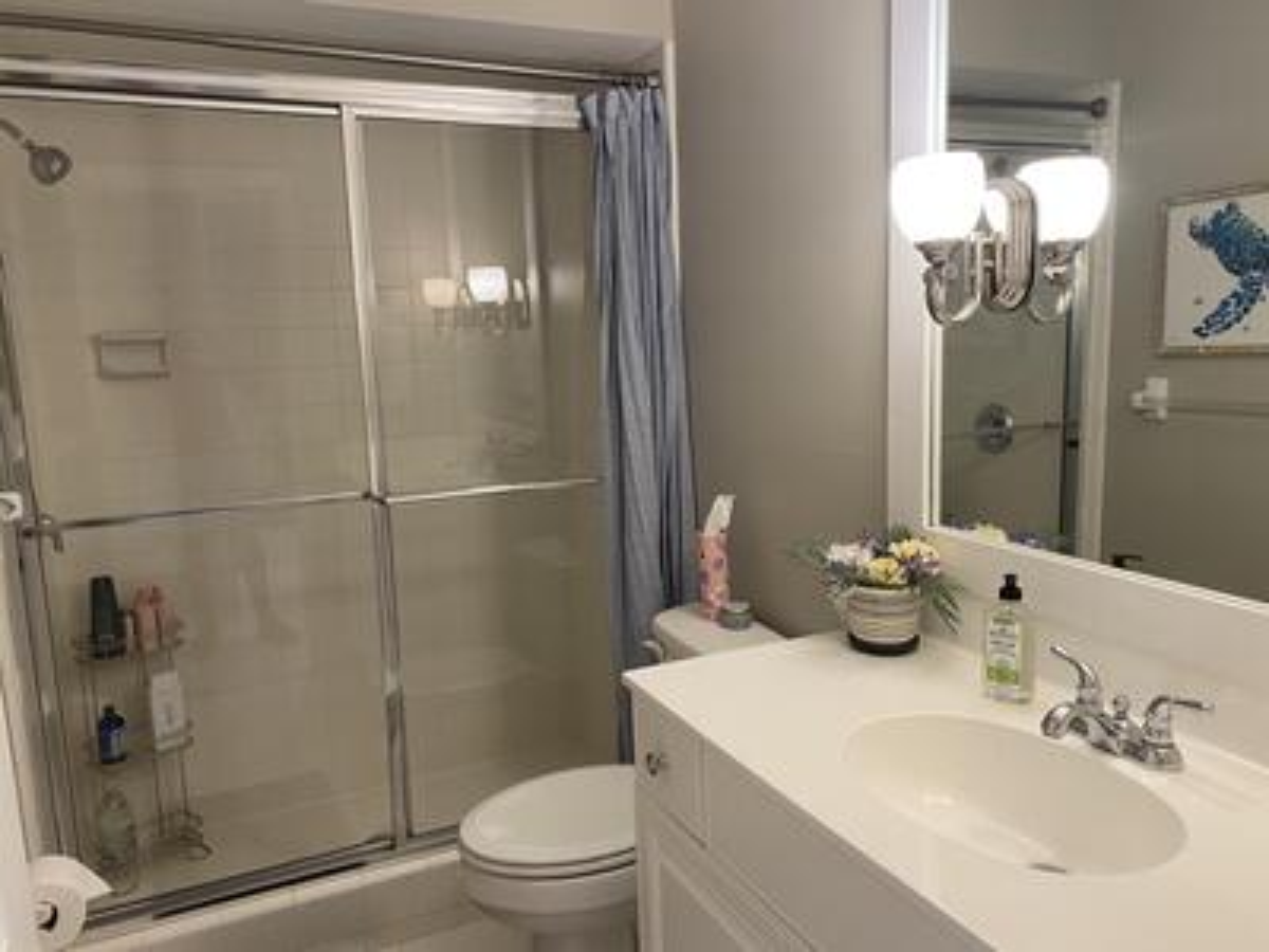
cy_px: 476
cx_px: 634
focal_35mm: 26
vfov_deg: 53.1
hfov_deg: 67.3
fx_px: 953
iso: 125
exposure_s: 1/60
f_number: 1.8
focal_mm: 4.25
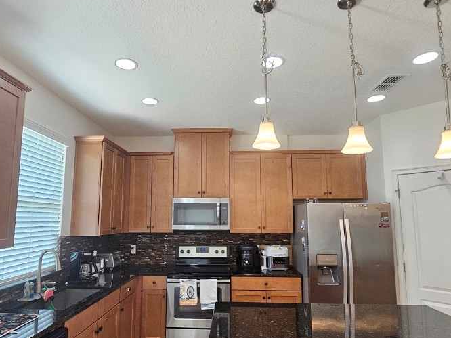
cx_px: 217
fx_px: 260
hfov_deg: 81.7
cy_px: 184
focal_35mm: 20
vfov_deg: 65.8
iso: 250
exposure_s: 1/60
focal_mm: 2.2
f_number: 2.2
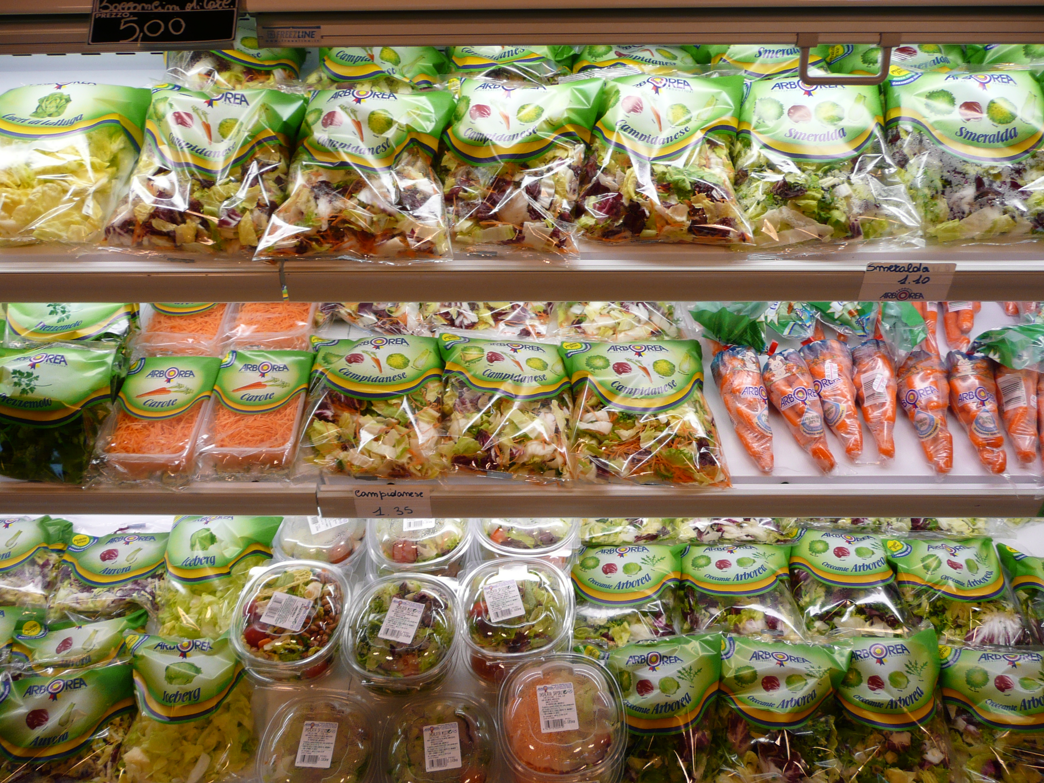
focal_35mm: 28
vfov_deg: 49.7
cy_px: 392
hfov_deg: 63.4
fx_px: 844
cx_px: 522
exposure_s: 1/50
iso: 100
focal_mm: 4.6
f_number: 3.3
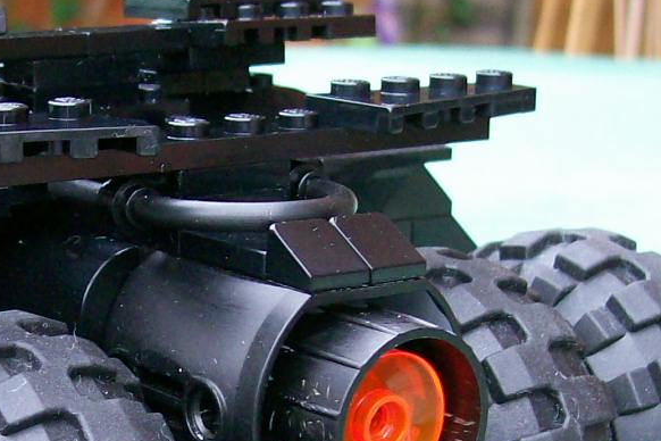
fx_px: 1891
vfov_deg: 13.2
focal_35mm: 103
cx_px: 99
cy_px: 403
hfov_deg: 19.5
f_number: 2.7
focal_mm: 6
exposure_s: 1/32
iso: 101
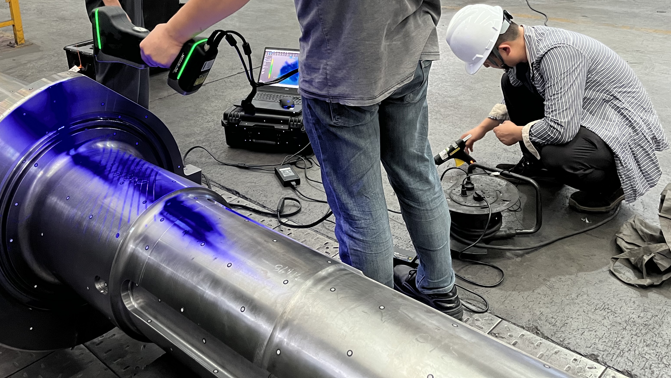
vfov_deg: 30.8
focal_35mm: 37
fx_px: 658
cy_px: 49
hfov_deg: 53.8
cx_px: 288
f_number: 1.6
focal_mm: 5.1
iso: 320
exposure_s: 1/50
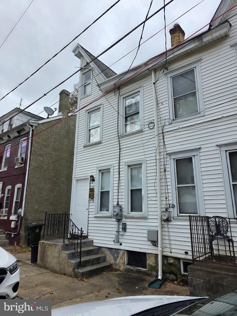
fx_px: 210
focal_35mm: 23
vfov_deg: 73.9
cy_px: 158
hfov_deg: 58.9
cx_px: 118
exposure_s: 1/359
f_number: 1.7
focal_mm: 6.3
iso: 32
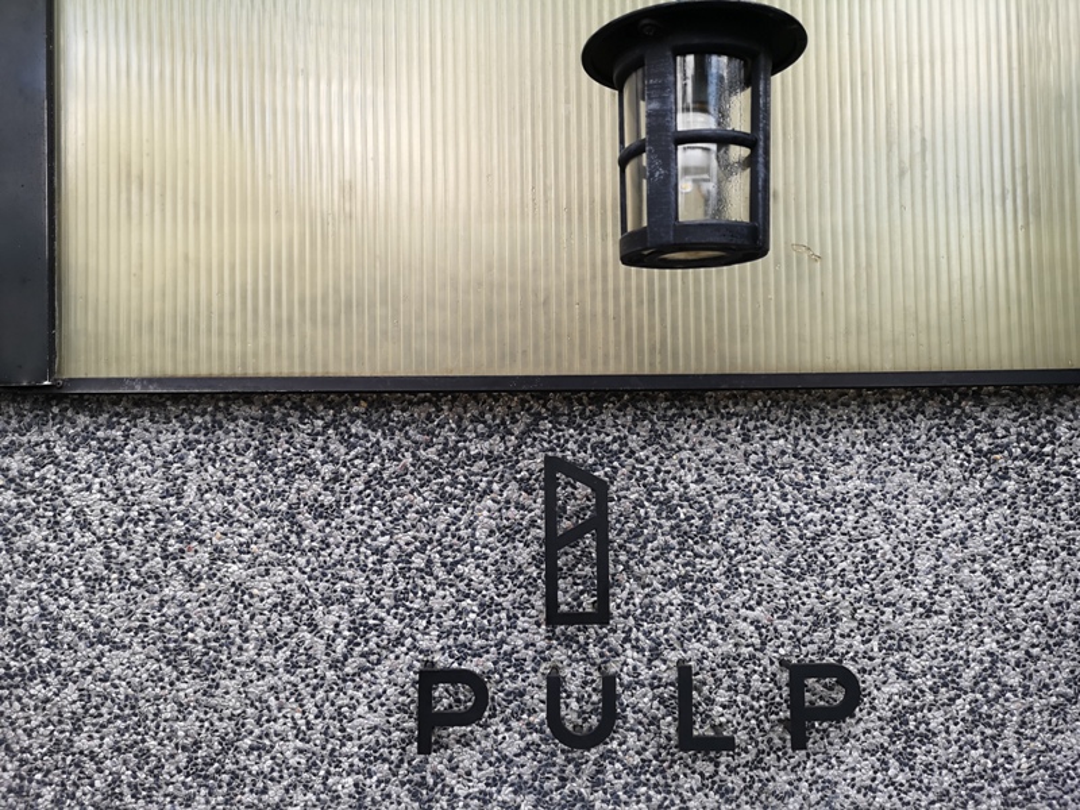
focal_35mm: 27
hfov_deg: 65.3
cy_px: 405
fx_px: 842
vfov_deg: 51.4
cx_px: 540
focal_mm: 3.95
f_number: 1.8
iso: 80
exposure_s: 1/100
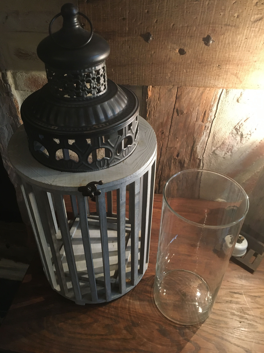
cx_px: 132
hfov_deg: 48.2
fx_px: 295
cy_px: 176
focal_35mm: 29
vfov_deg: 61.7
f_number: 2.2
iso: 250
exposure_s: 1/33
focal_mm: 4.15
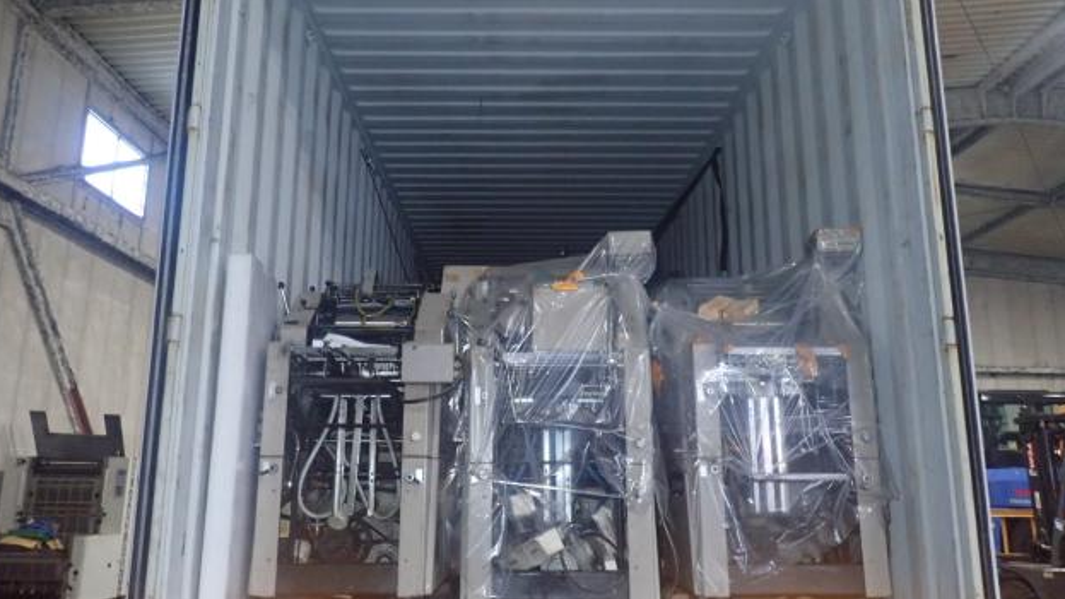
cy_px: 298
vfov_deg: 41.5
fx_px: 790
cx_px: 523
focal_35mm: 28
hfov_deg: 67.9
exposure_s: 1/30
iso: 640
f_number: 2
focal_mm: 4.5
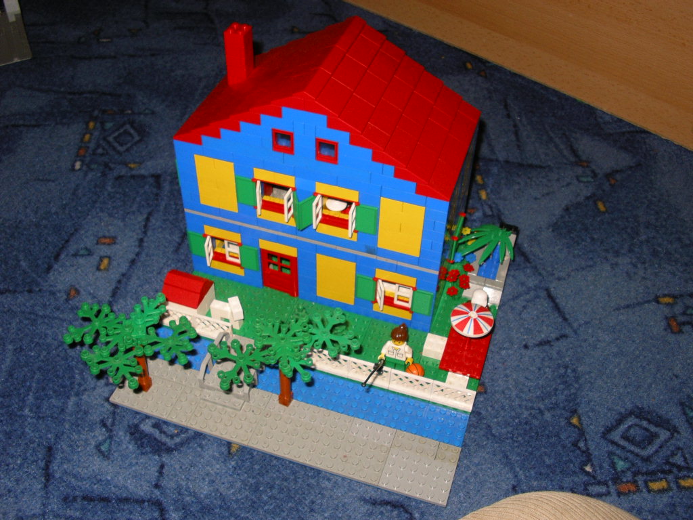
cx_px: 346
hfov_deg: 49.0
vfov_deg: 37.7
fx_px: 761
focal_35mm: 38
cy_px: 260
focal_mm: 5.8
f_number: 4.1
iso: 50
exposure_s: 1/60
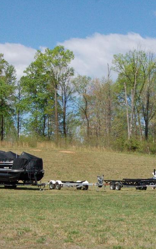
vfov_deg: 26.2
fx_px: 531
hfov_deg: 16.4
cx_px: 147
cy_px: 176
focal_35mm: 78
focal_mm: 23
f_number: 16
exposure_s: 1/1000
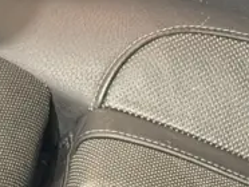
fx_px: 2672
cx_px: 119
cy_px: -171
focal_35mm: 371
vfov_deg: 4.0
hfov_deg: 5.3
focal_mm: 6.76
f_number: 1.78
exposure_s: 1/25
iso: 400
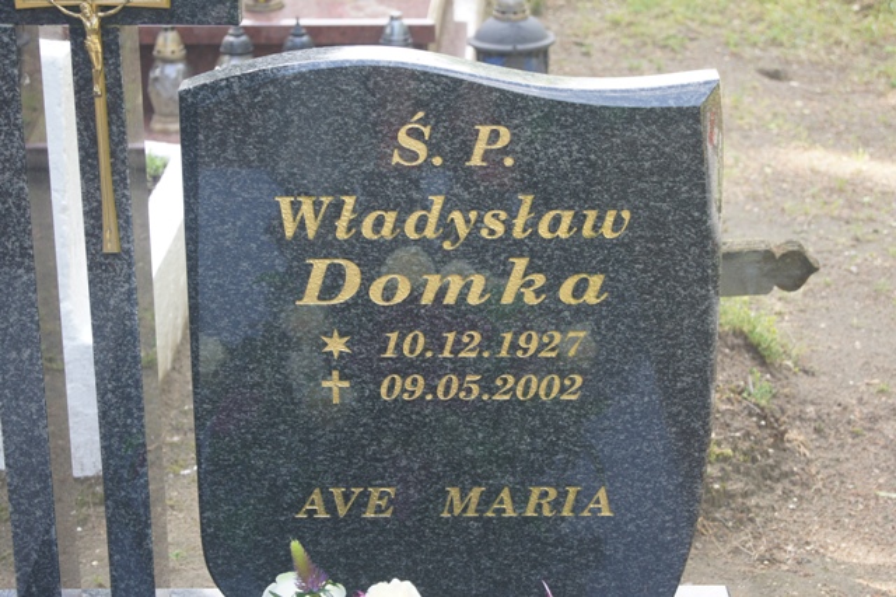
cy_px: 298
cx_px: 448
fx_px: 1866
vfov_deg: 18.2
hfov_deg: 27.0
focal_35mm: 75
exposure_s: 1/80
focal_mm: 50
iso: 250
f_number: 5.6
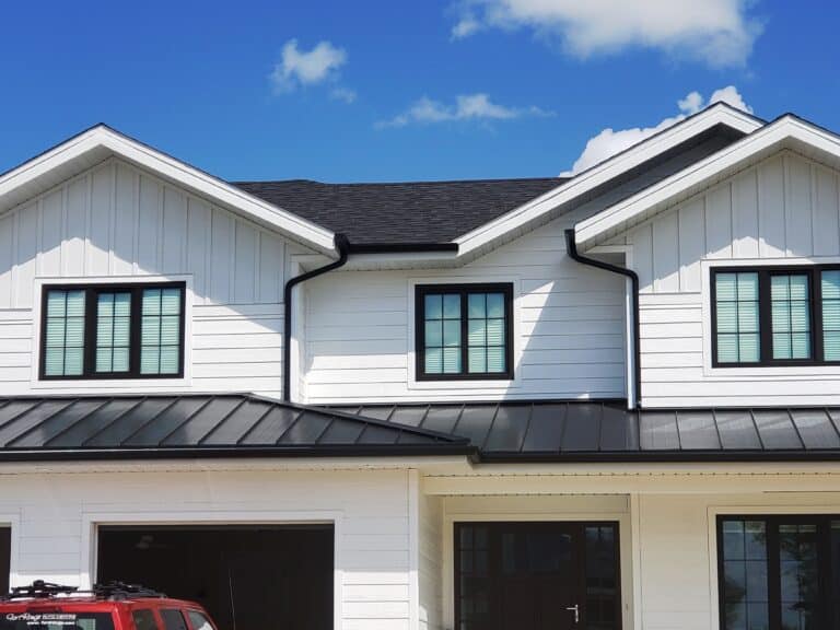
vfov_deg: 28.0
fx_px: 1262
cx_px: 420
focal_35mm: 52
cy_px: 315
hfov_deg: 36.8
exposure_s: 1/1099
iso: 32
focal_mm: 6
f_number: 2.4
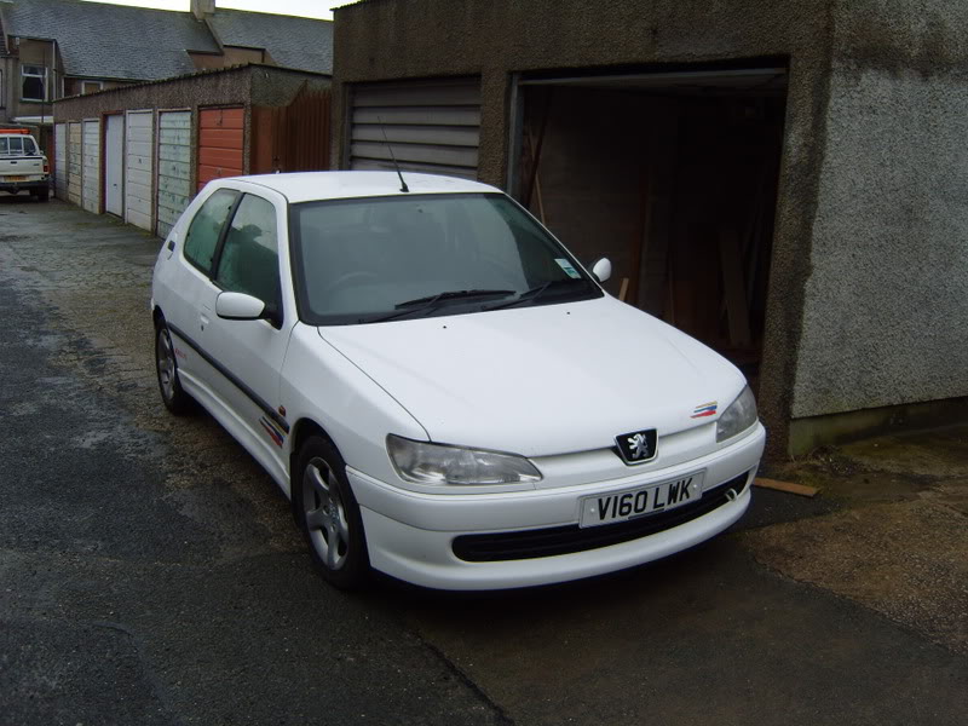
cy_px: 363
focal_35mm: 35
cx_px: 484
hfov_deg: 52.6
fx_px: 979
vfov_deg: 40.7
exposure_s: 1/60
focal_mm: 7.4
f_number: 2.8
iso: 80
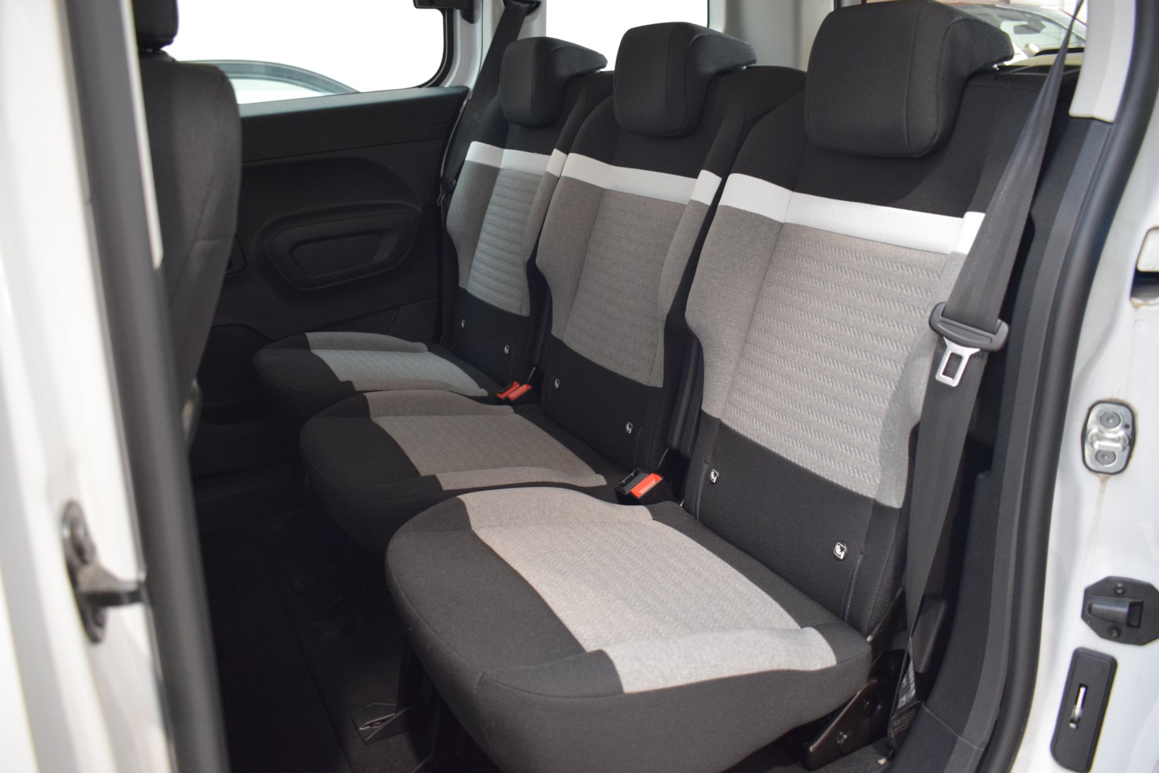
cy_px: 386
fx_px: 966
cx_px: 580
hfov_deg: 61.9
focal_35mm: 30
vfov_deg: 43.6
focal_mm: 20
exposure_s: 1/60
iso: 2200
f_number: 3.5
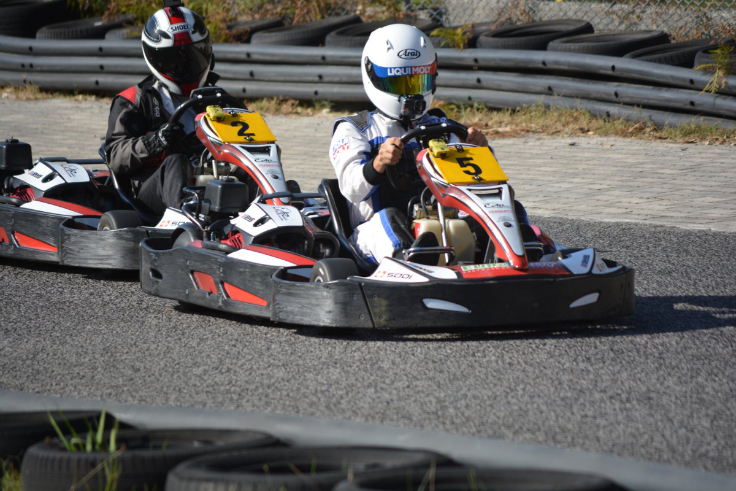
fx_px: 5060
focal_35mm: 248
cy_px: 246
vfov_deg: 5.6
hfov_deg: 8.3
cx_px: 368
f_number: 5.6
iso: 400
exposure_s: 1/1600
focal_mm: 165
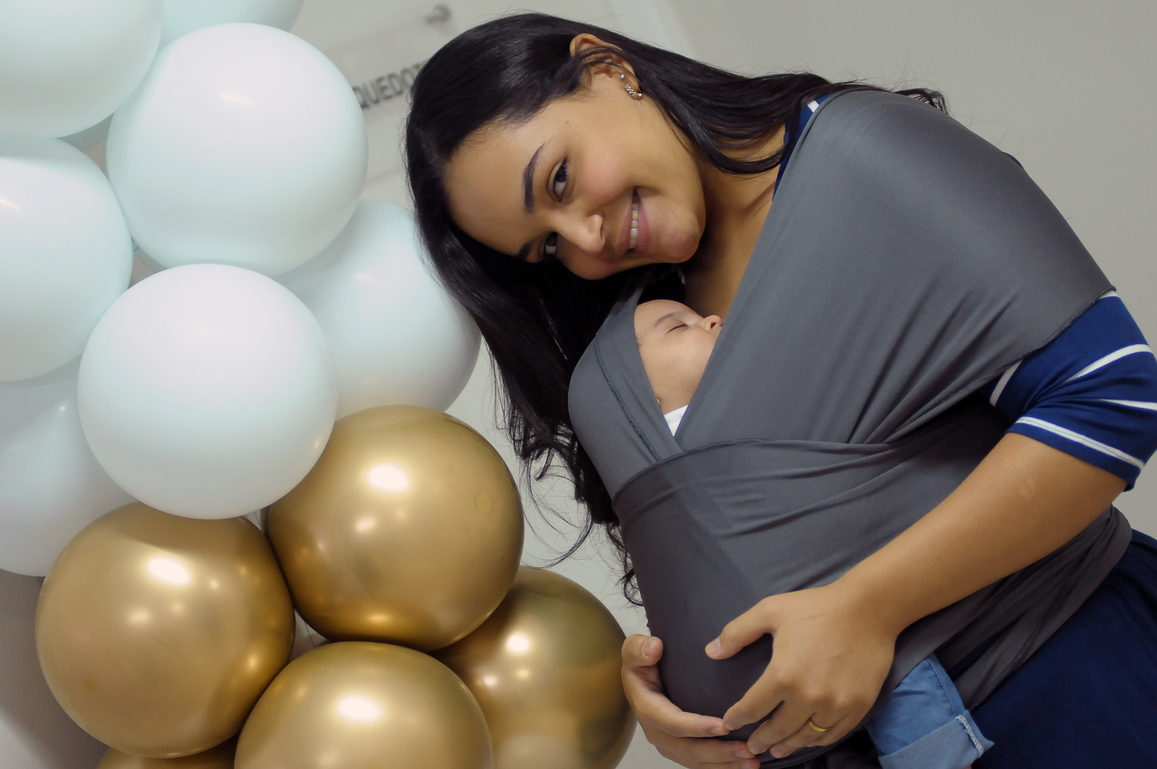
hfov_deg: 17.1
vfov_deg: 11.4
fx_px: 3852
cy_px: 384
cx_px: 578
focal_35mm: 120
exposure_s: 1/100
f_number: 2.8
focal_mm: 80
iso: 1000
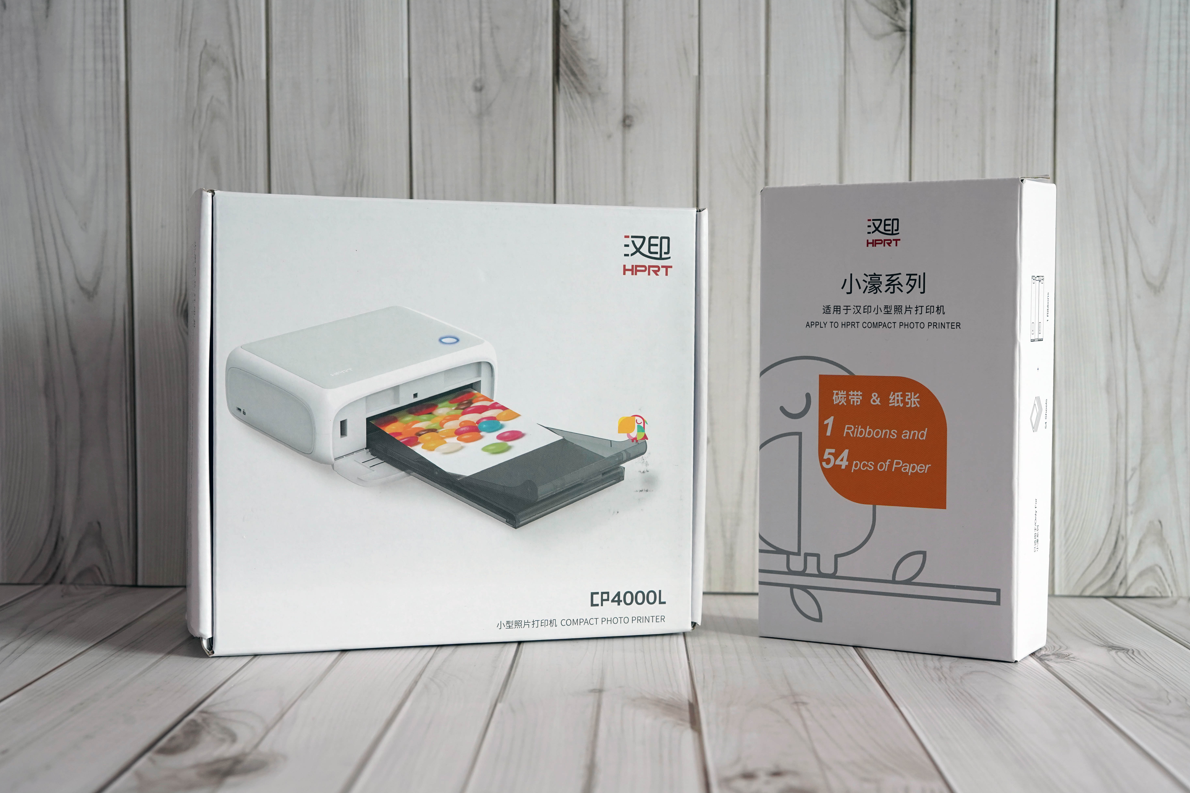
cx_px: 599
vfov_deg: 26.5
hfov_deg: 38.9
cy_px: 399
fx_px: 1686
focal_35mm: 51
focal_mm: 50
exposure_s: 1/50
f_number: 7.1
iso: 1000
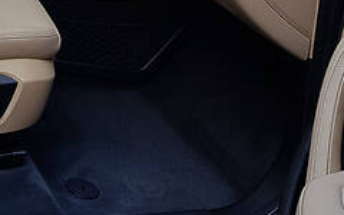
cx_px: -57
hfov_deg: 21.1
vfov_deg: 13.2
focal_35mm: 92
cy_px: -129
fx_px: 863
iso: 40
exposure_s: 1/327
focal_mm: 4.2
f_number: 1.7
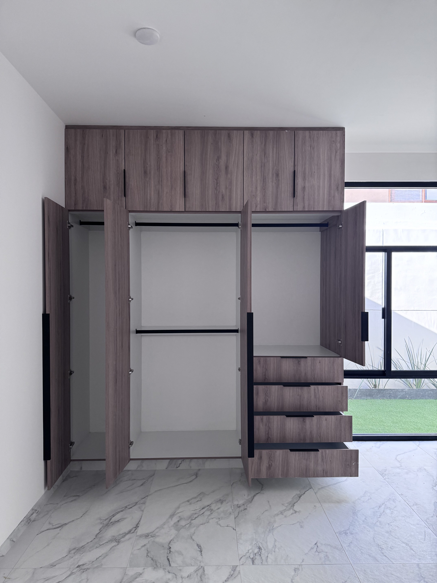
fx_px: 404
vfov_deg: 71.6
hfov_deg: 56.8
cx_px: 218
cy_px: 292
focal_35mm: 24
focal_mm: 6.76
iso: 200
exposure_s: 1/98
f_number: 1.78
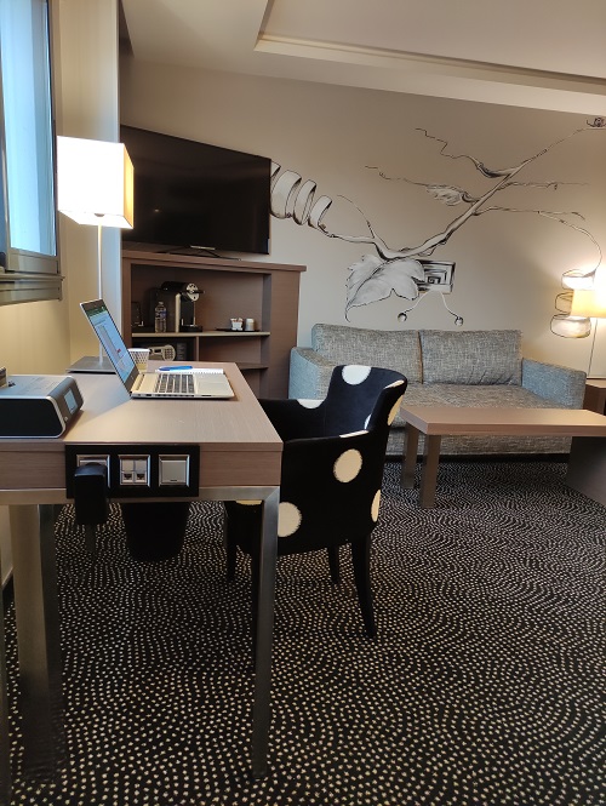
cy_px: 403
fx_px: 583
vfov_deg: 69.3
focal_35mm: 25
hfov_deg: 55.0
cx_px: 303
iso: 242
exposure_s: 1/50
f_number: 1.89
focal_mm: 5.43
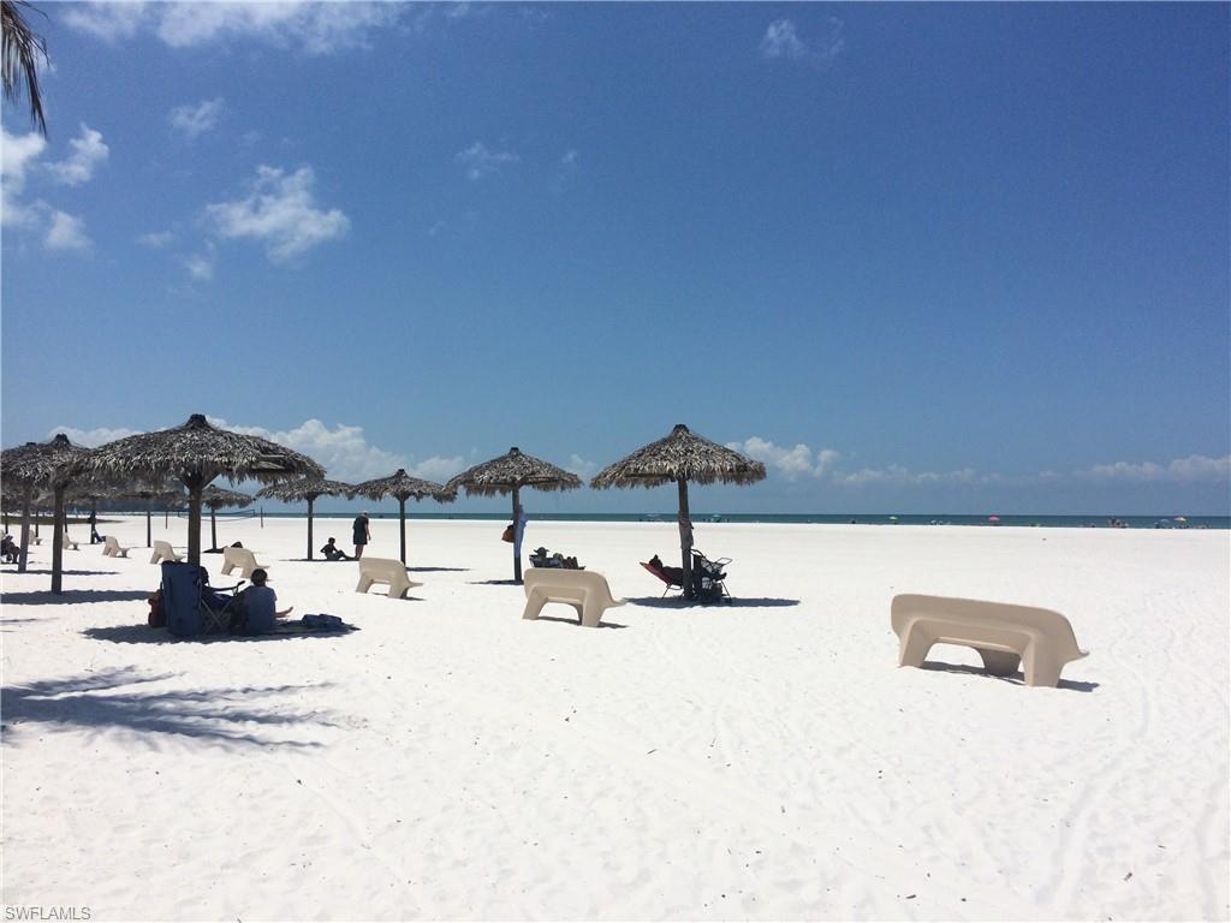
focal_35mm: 29
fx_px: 1031
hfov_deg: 61.7
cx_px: 616
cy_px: 462
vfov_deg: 48.2
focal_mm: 4.15
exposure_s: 1/6849
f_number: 2.2
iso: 40
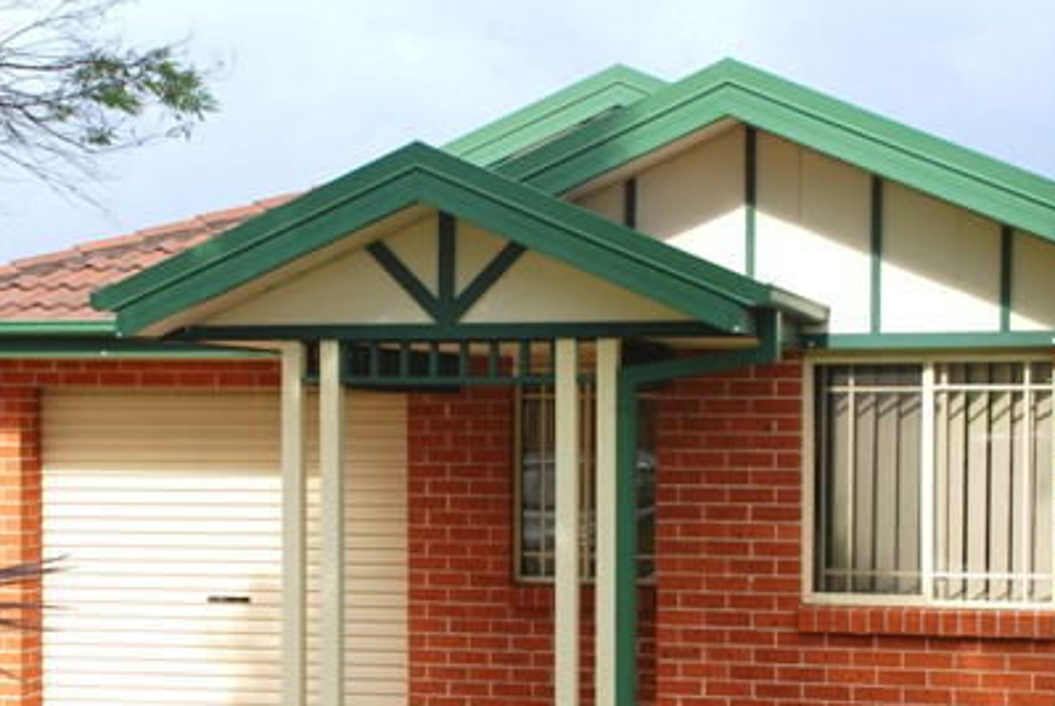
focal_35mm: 77
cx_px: 545
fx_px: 2259
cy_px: 500
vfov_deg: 17.7
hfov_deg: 26.3
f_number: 6.3
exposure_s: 1/160
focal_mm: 32
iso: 100
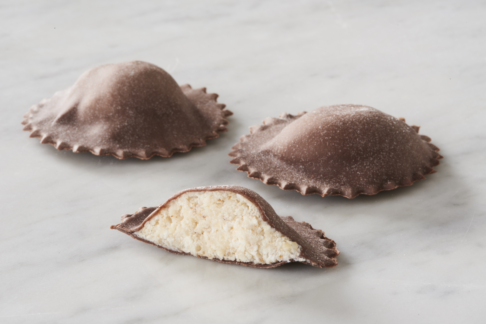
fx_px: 1418
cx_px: 243
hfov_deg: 19.4
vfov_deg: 13.1
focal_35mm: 105
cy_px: 162
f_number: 36
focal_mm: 105
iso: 100
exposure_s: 1/100
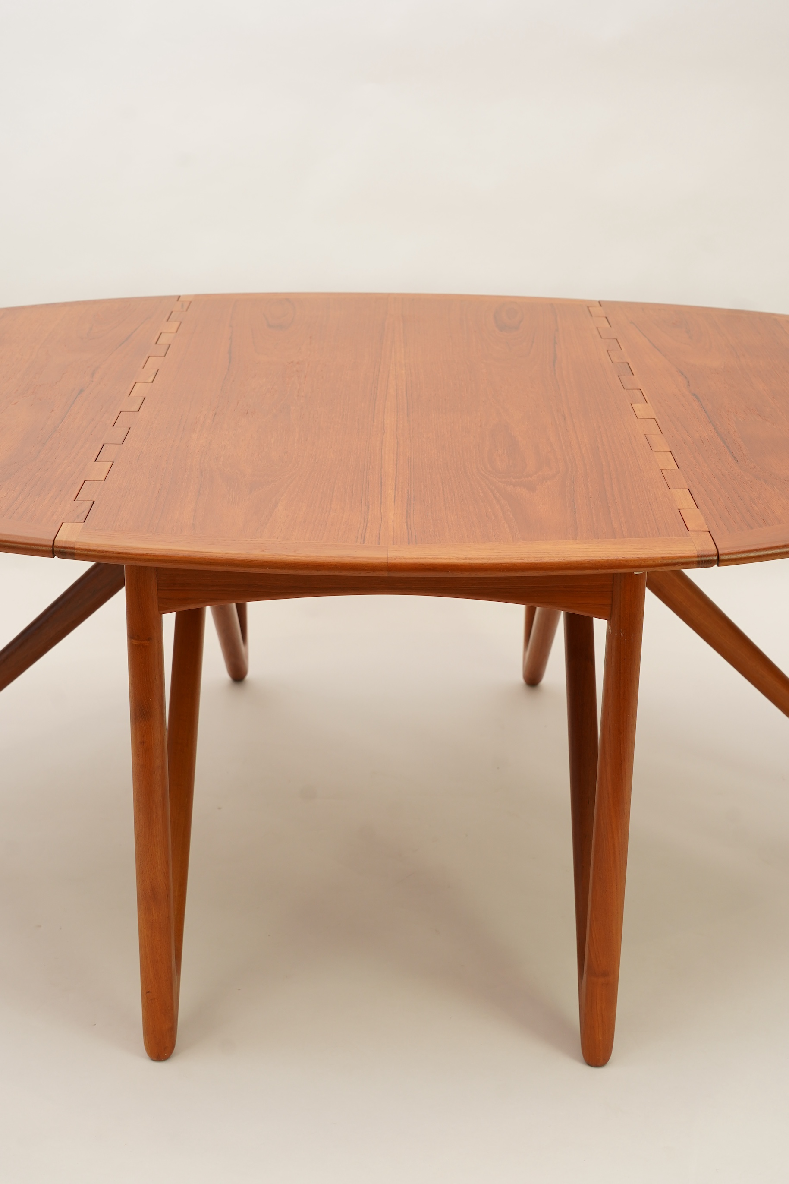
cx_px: 394
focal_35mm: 49
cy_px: 592
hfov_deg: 27.5
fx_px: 1611
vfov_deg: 40.3
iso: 800
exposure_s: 1/125
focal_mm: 49
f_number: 6.3
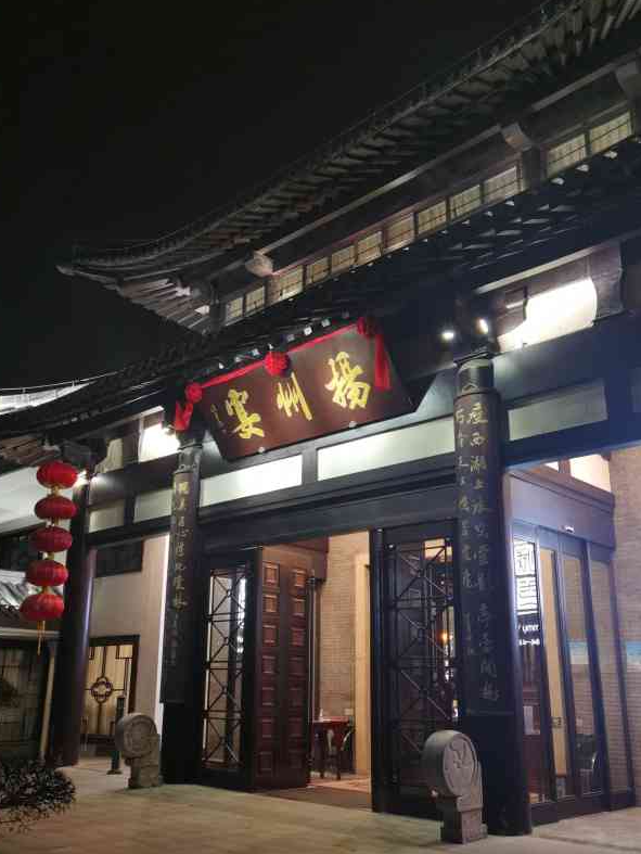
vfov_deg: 56.7
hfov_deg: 44.2
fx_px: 789
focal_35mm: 32
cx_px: 295
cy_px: 458
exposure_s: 1/50
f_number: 1.9
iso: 250
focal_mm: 6.71
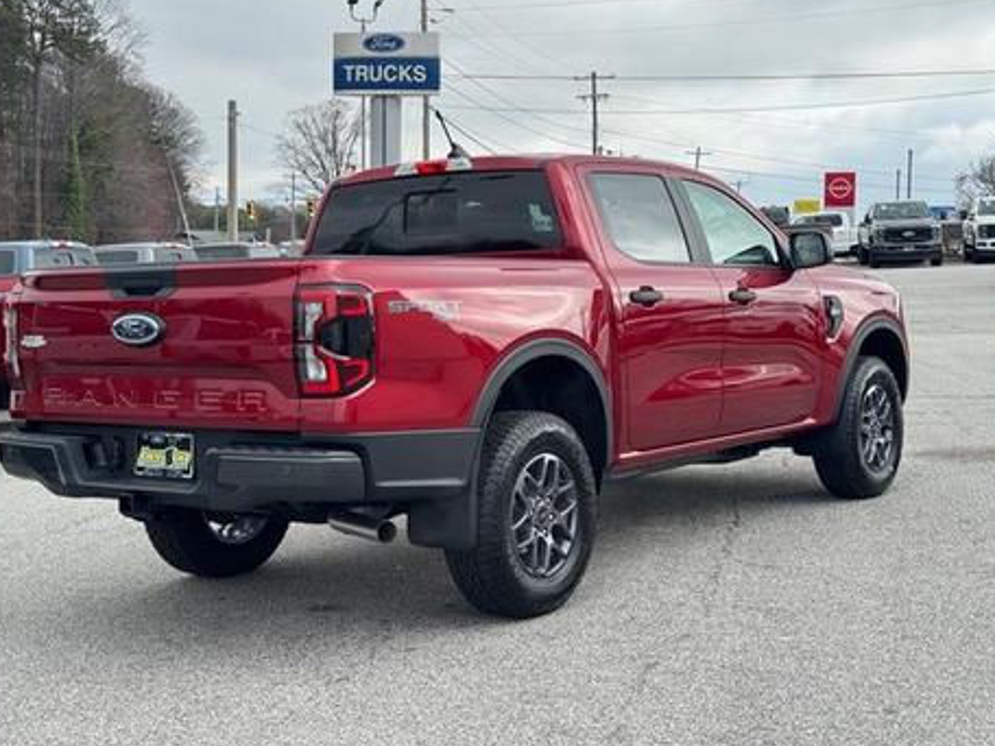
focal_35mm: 53
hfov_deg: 36.1
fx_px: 1523
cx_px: 454
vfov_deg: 27.5
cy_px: 349
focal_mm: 6.76
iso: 64
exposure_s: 1/2179
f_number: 1.78
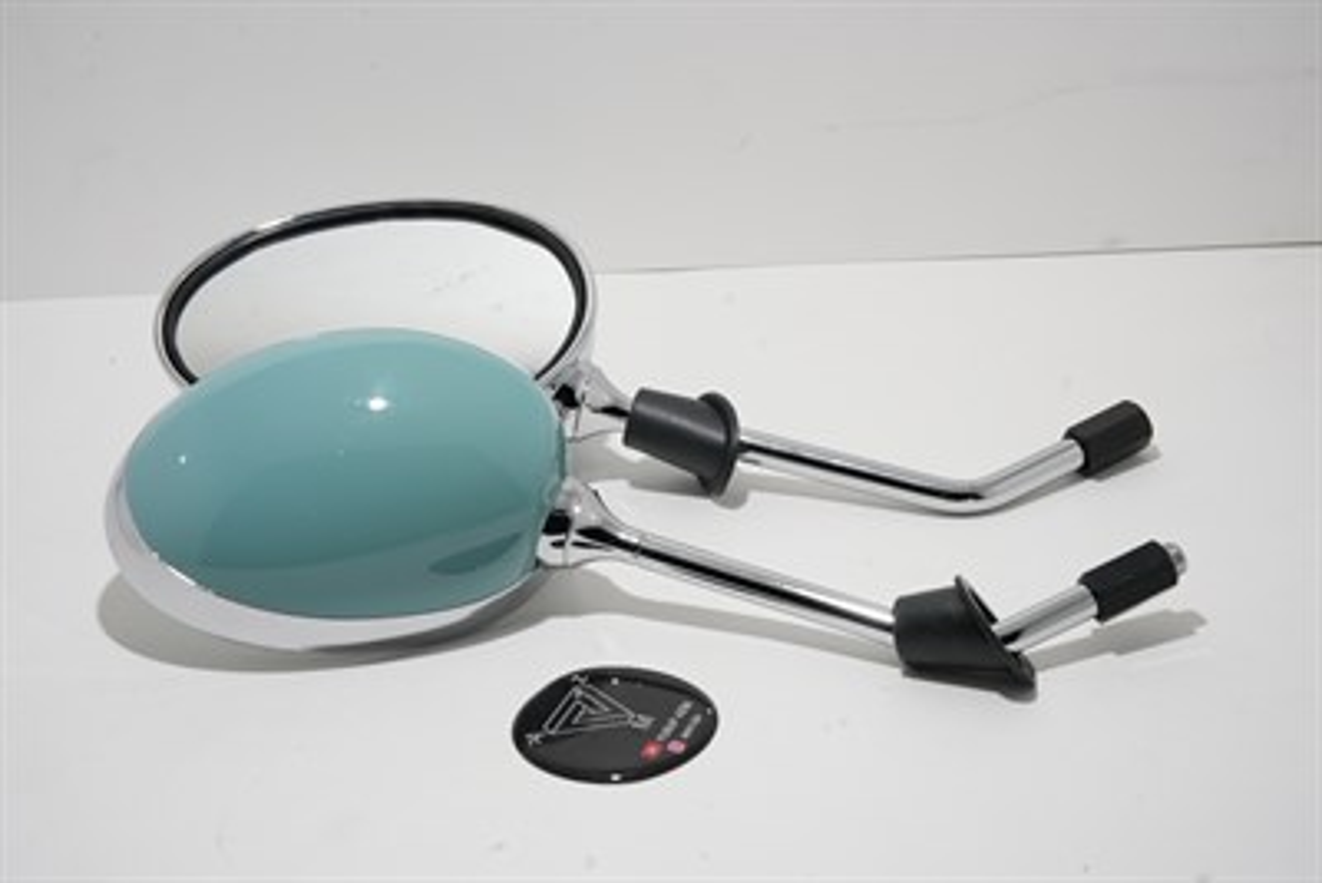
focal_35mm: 85
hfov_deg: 23.9
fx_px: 3122
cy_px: 442
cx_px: 661
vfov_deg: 16.1
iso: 400
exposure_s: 1/100
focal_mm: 85
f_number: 16
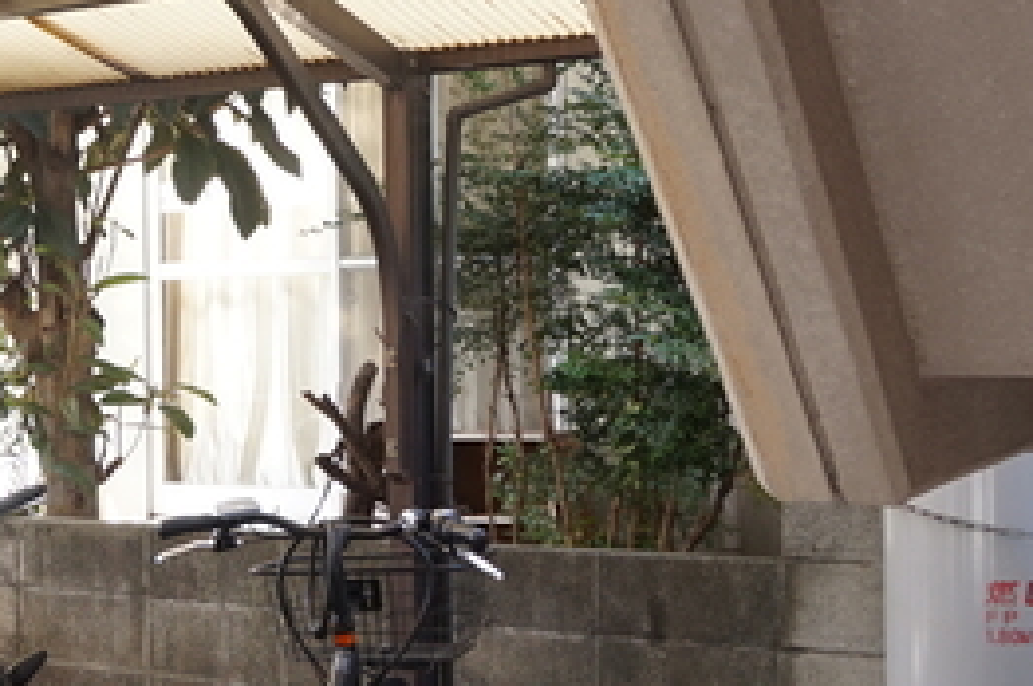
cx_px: -173
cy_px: 347
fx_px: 1777
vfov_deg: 21.9
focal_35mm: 62
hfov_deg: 28.6
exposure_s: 1/80
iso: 200
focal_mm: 10
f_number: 4.5
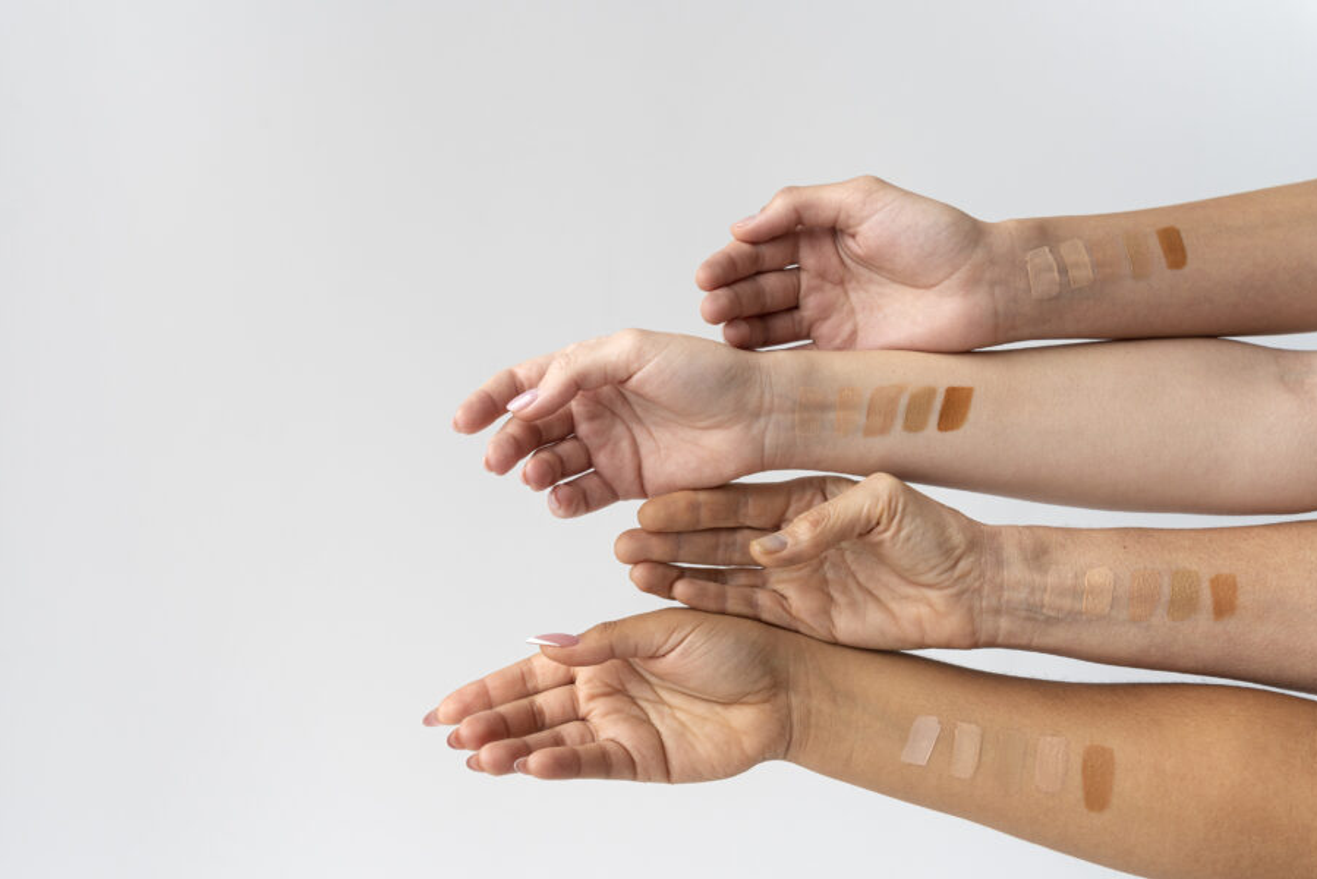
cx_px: 585
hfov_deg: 47.3
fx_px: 1500
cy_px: 465
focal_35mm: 41
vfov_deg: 32.6
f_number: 5
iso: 320
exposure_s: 1/160
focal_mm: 36
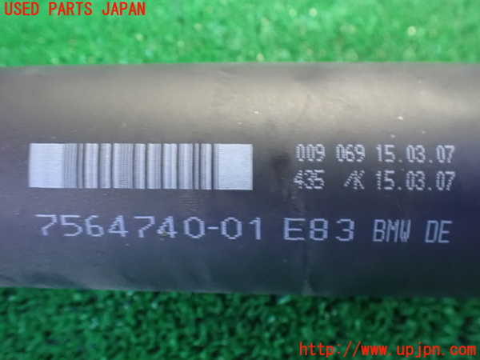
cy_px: 180
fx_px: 416
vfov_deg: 46.8
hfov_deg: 60.0
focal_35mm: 30
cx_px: 240
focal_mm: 5.4
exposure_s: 1/20
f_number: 2.3
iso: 1600
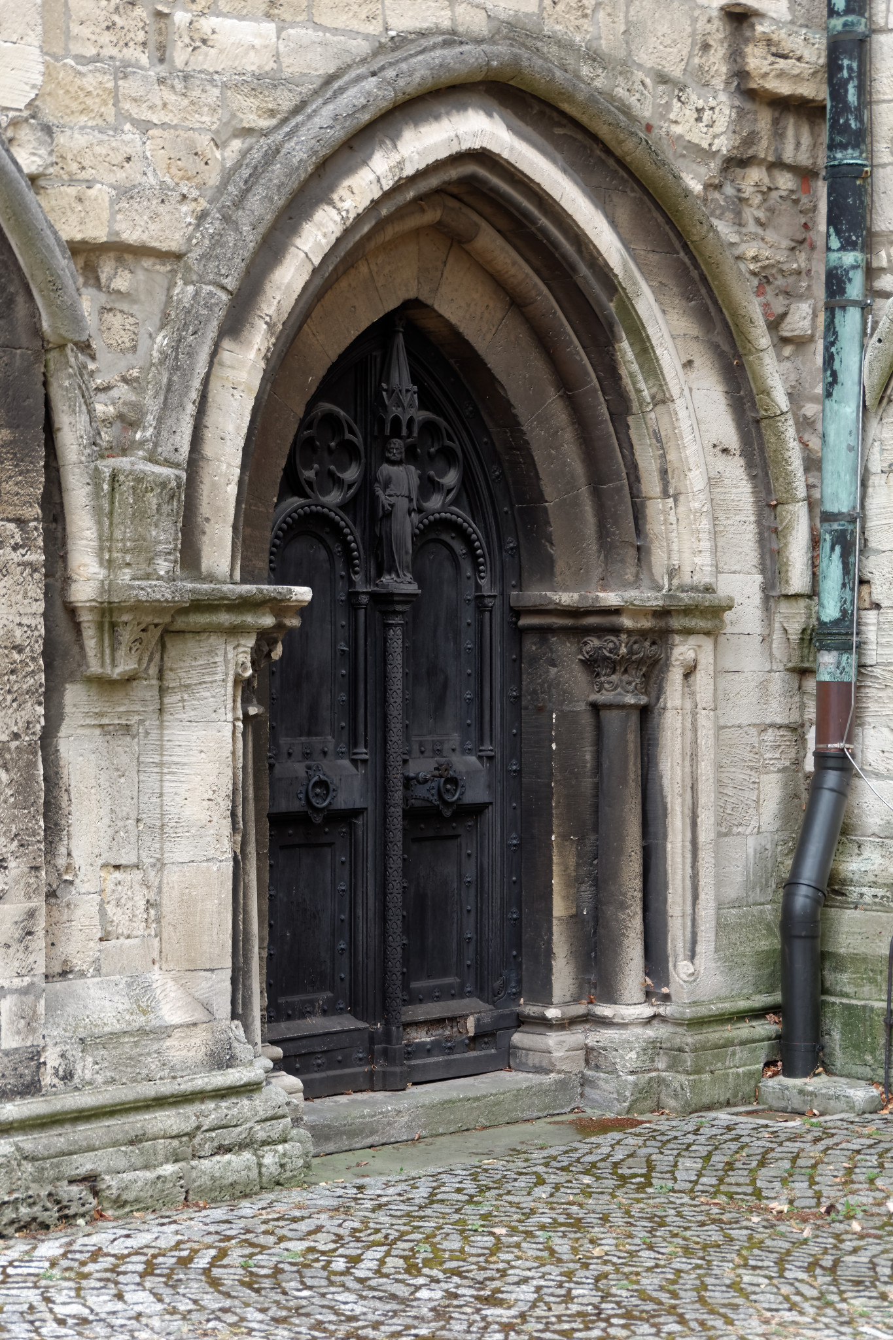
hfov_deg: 17.3
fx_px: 2940
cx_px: 446
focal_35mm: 79
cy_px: 670
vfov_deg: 25.7
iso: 400
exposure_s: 1/30
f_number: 4.5
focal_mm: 53
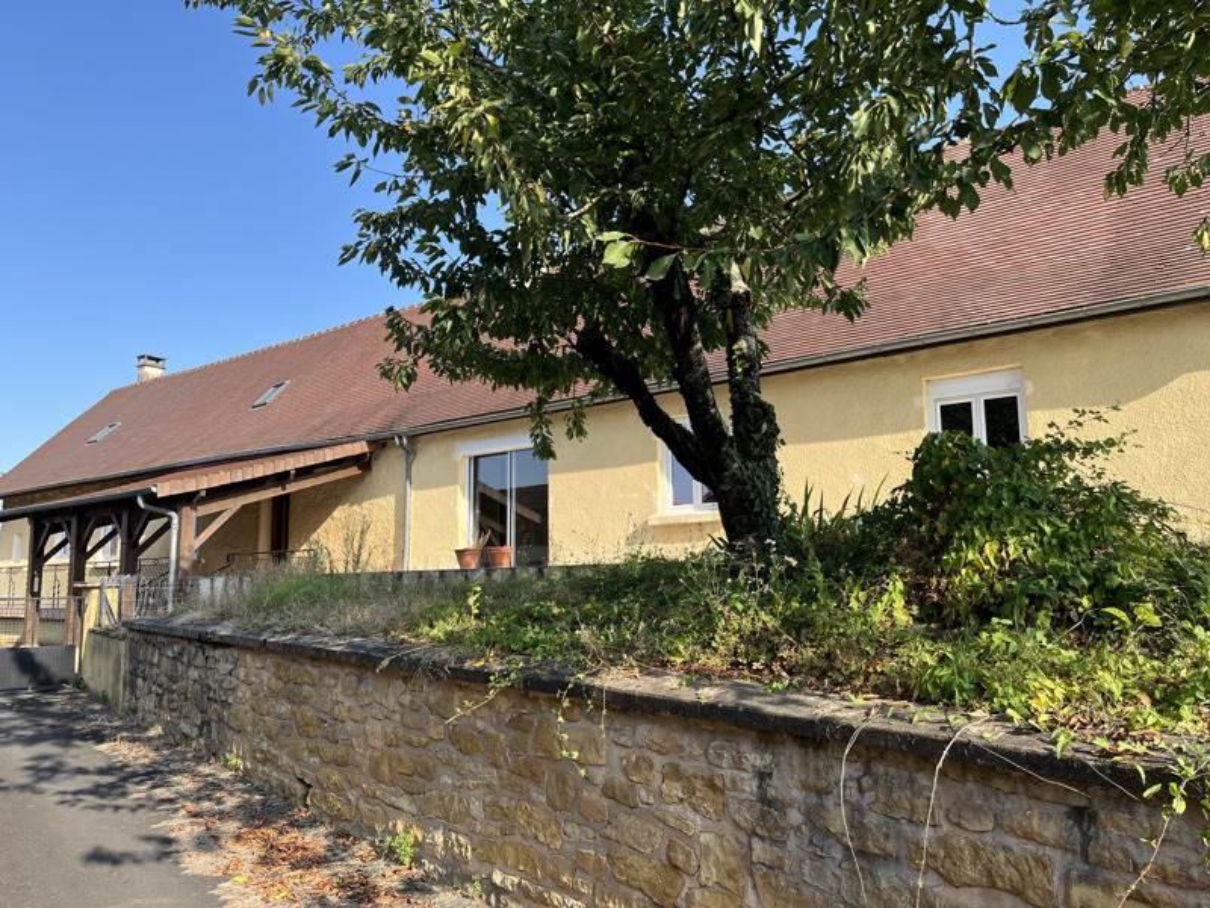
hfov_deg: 67.3
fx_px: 909
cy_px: 454
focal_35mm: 26
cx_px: 605
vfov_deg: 53.1
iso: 50
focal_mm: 5.1
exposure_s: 1/1212
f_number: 1.6
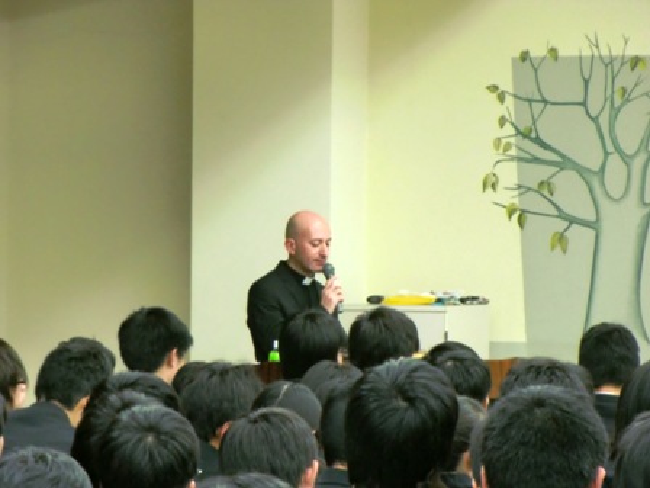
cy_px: 244
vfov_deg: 7.5
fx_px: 3737
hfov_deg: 9.9
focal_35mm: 199
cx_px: 325
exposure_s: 1/20
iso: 400
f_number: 5.2
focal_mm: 35.7
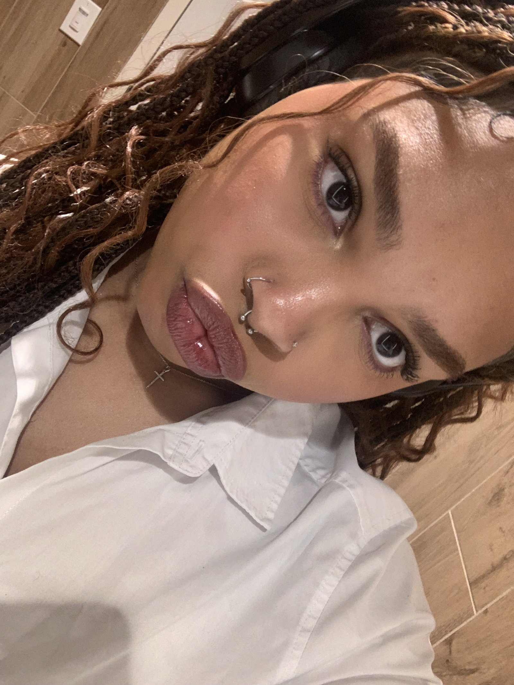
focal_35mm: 32
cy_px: 342
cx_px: 257
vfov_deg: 56.8
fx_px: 633
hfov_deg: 44.2
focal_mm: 2.87
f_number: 2.2
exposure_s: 1/25
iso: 250
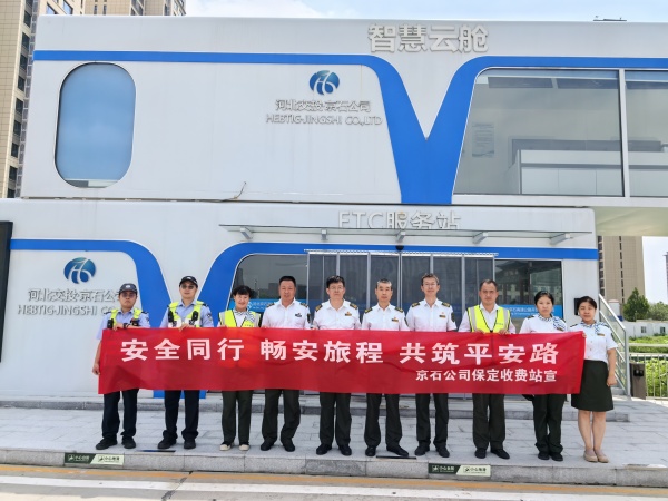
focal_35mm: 27
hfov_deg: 65.3
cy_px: 250
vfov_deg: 51.4
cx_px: 334
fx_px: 521
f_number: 2
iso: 50
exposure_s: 1/6623
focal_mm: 5.75
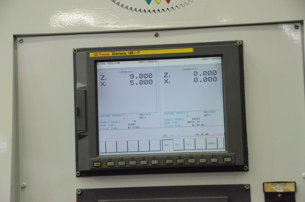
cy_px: 101
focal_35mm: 90
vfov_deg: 15.1
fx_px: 761
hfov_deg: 22.7
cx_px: 152
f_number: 5
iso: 6400
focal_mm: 60
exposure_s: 1/400
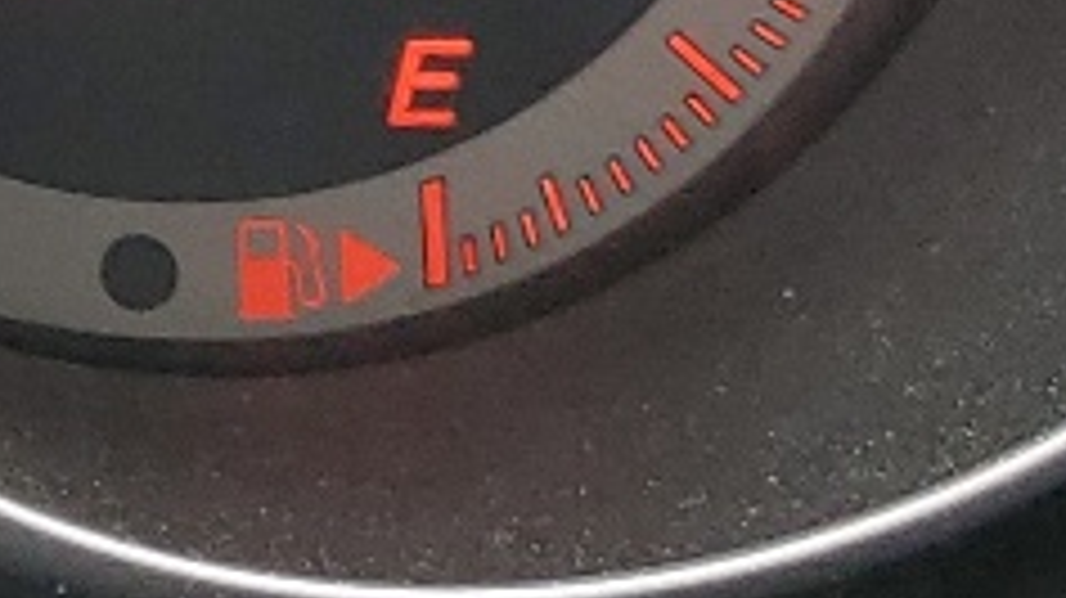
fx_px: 5396
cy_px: -971
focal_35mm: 191
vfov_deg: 6.0
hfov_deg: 9.7
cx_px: -1673
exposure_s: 1/132
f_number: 1.5
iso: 50
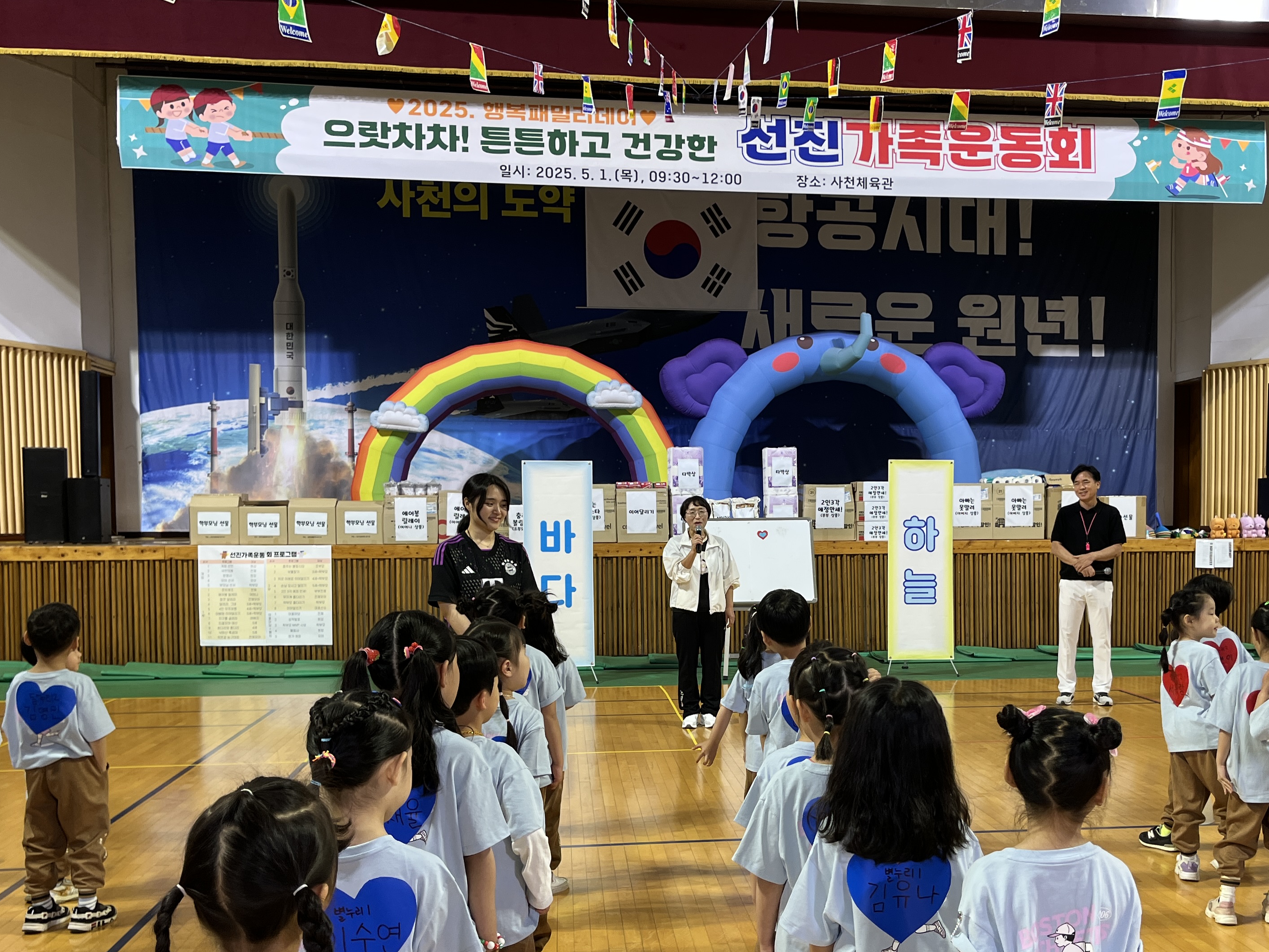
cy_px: 577
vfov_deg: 38.5
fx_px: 1356
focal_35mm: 37
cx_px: 746
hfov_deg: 49.9
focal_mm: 5.1
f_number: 1.6
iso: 64
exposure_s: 1/121
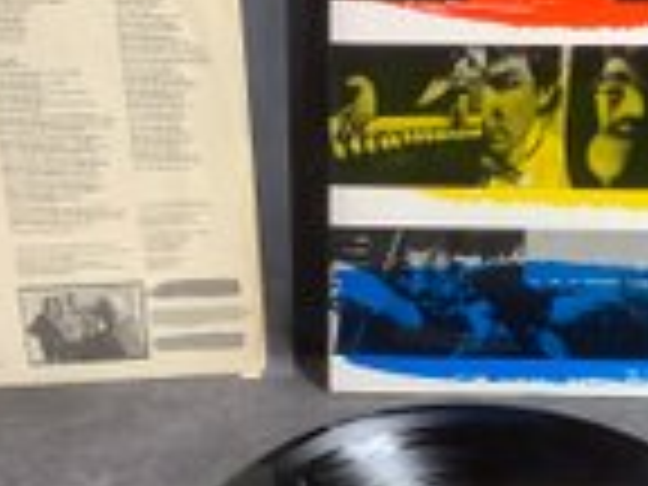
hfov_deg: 26.3
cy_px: 317
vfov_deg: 19.8
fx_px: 1385
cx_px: 353
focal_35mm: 74
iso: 160
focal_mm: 3.3
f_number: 2.4
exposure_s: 1/60
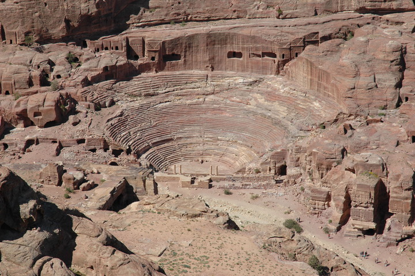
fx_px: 1210
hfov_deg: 19.5
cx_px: 208
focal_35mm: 105
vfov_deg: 13.0
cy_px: 138
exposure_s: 1/400
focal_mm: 70
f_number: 10
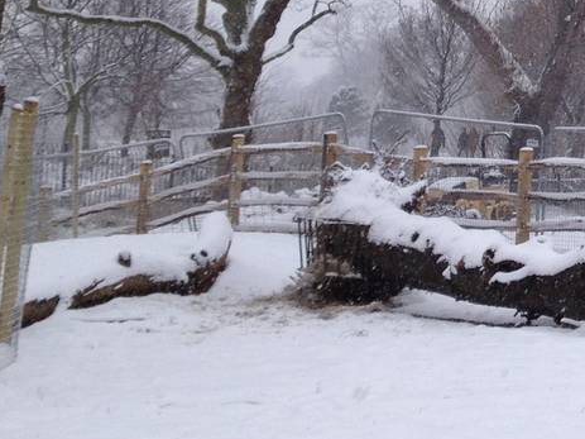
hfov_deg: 15.0
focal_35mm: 121
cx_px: 888
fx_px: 2044
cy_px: -99
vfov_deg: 12.0
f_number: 2.4
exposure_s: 1/497
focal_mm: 4.28
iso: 50
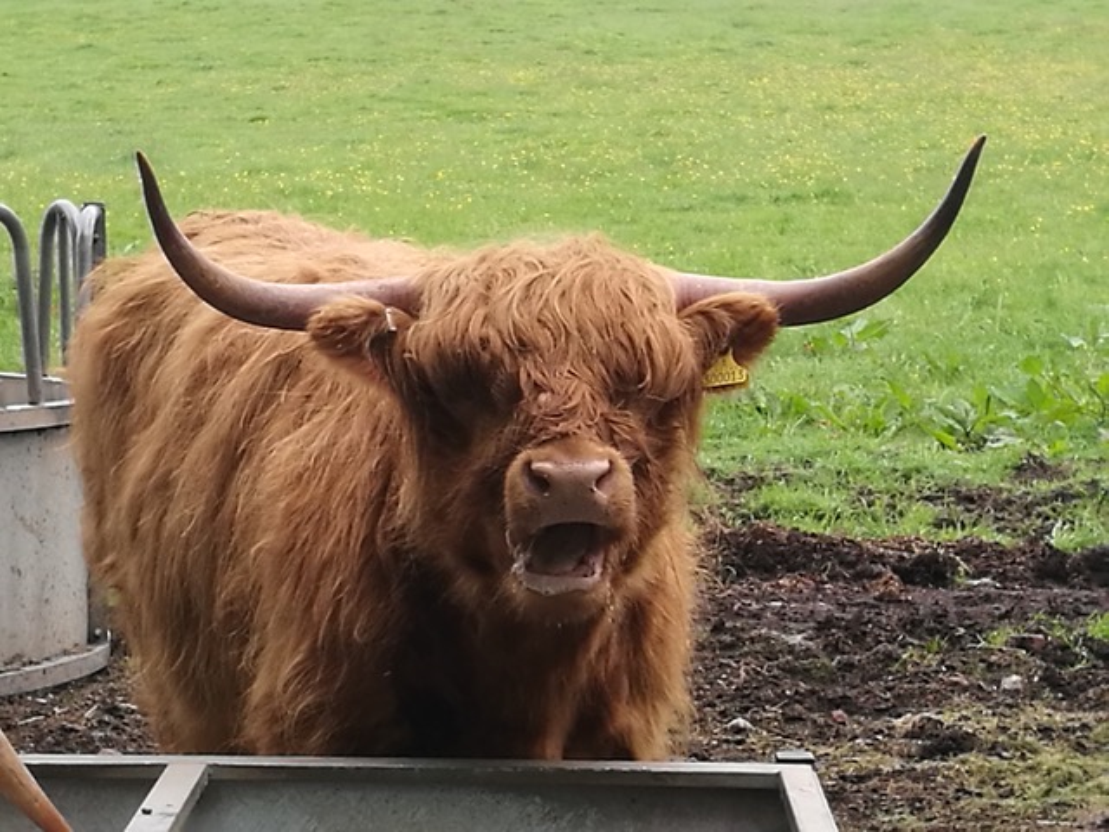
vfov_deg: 51.4
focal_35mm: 27
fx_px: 865
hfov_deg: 65.3
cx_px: 554
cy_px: 416
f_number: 2.2
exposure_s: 1/130
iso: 50
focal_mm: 4.5
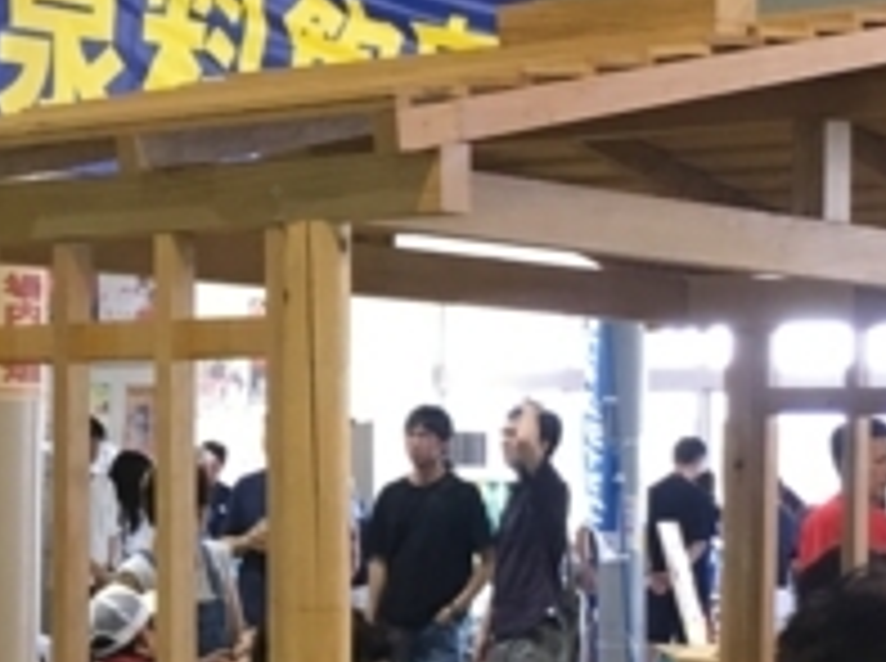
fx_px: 3015
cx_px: -54
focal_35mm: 118
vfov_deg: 12.5
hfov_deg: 16.3
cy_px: 279
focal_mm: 4.15
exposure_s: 1/30
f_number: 2.2
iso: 80
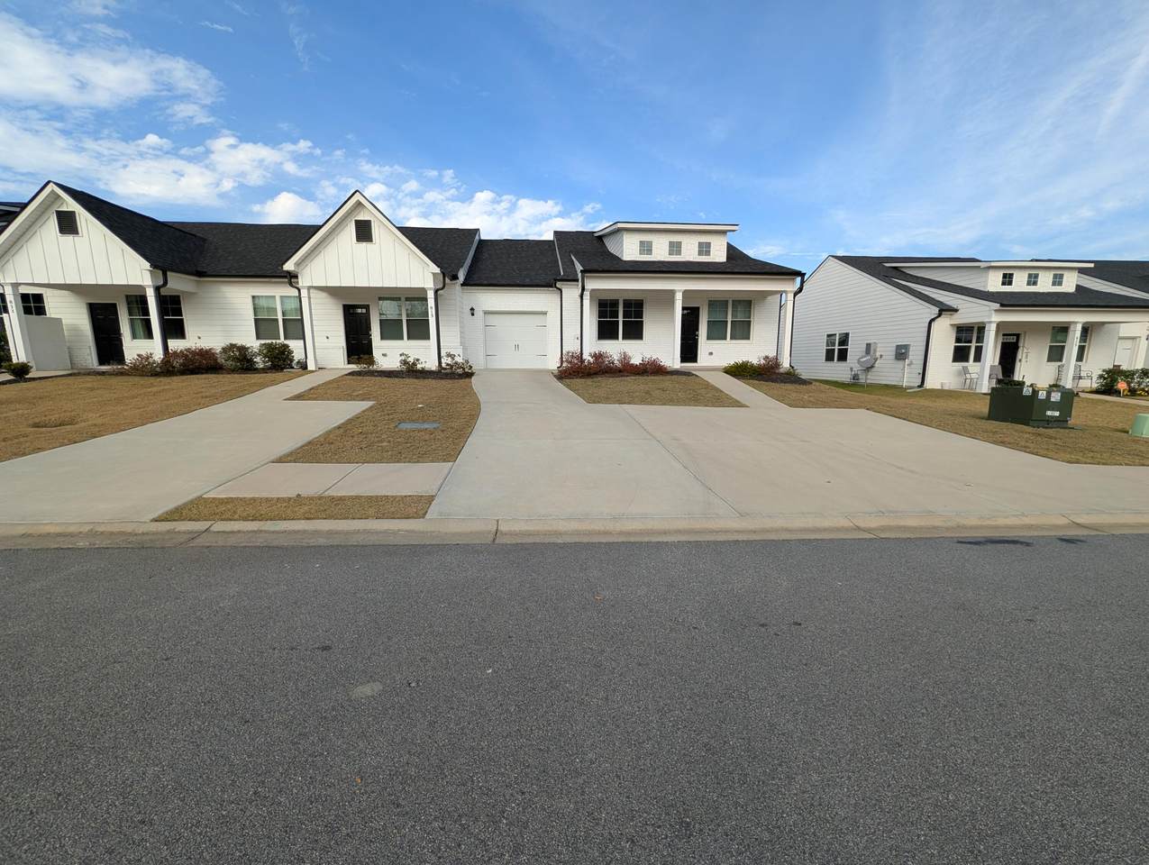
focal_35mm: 12
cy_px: 432
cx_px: 574
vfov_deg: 94.6
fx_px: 399
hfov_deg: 110.5
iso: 86
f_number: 1.7
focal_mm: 2.02
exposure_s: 1/3448
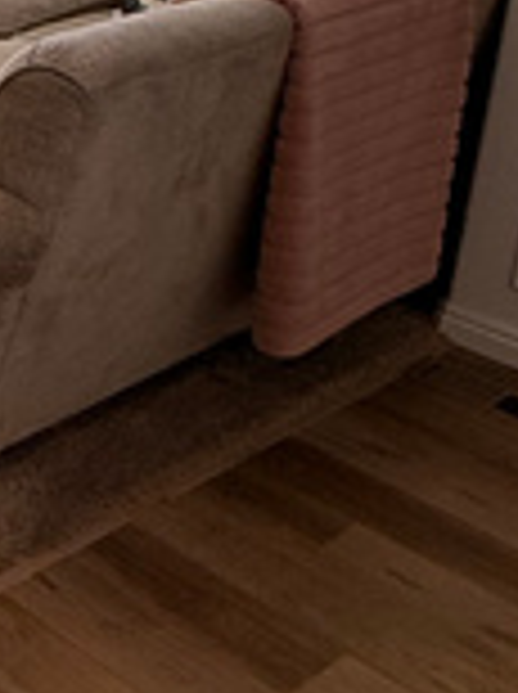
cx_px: -685
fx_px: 1401
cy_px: -153
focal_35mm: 70
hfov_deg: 14.6
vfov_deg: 24.9
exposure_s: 1/120
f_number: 2.2
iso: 125
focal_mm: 2.22
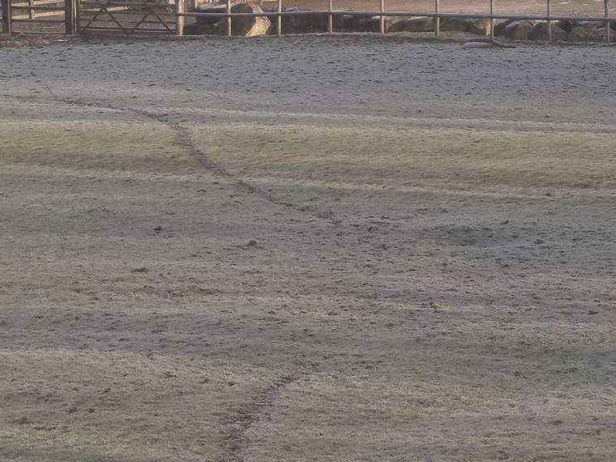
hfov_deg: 10.8
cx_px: 259
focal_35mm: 183
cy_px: 57
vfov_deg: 8.1
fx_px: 3257
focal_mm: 15.4
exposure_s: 1/320
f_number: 4.5
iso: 80
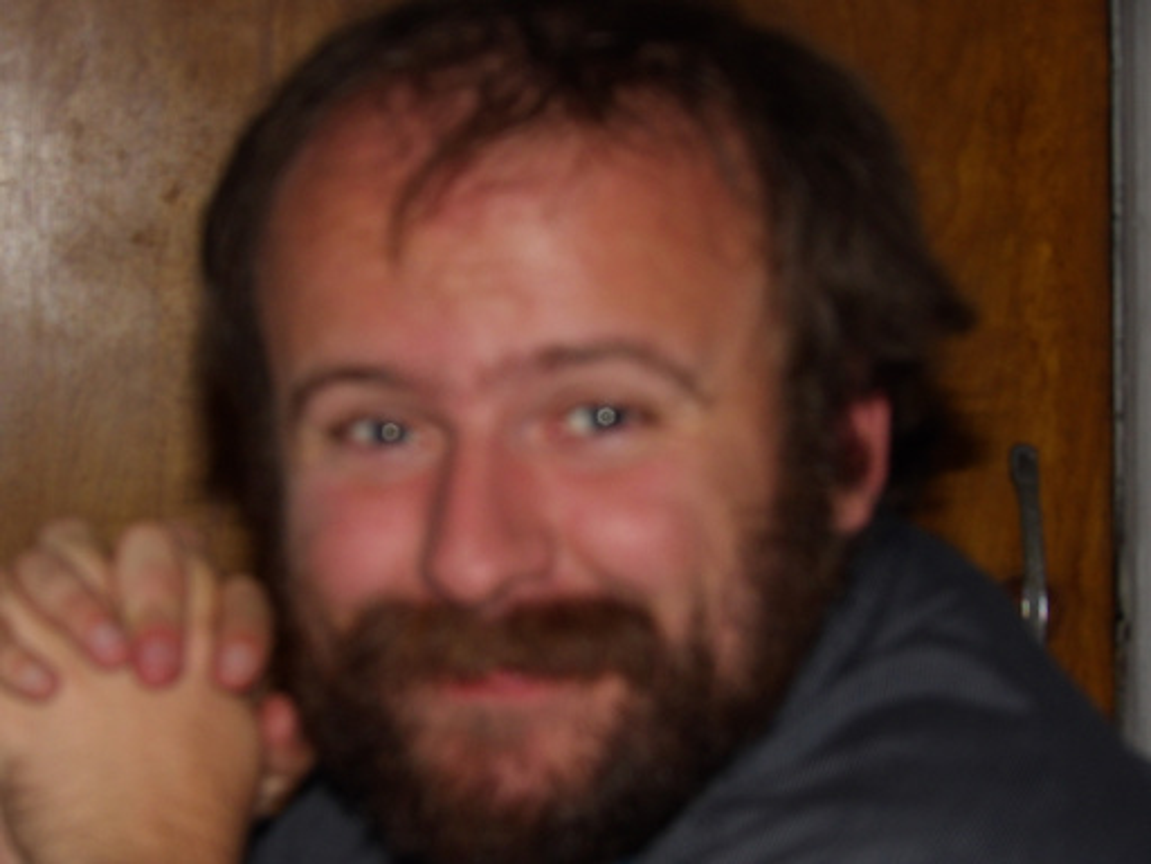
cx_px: 576
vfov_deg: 10.4
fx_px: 4755
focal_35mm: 143
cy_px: 432
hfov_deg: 13.8
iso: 200
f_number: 4.3
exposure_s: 1/100
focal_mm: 25.6
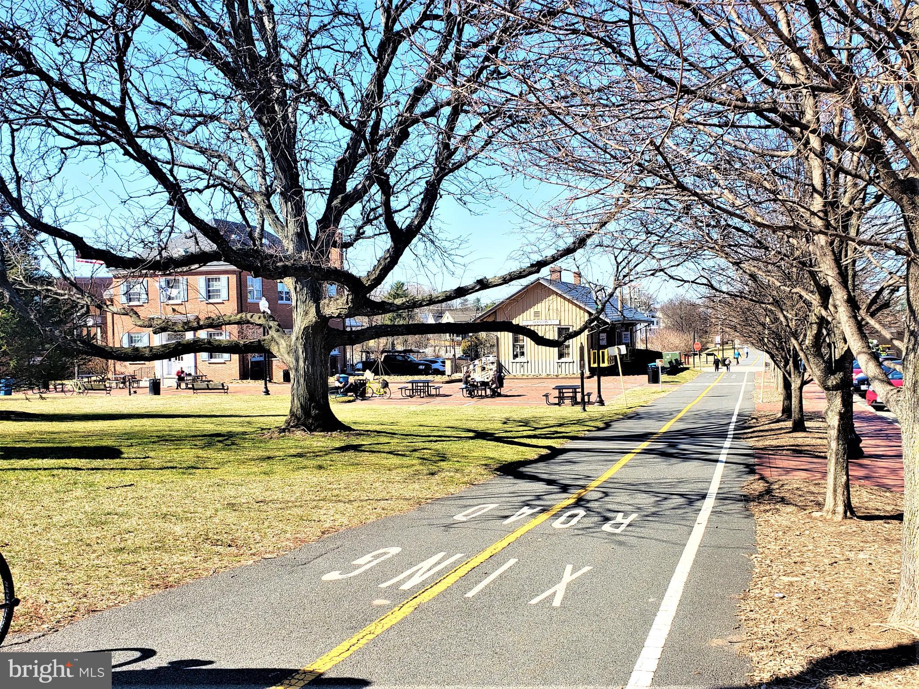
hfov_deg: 67.3
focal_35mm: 26
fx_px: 690
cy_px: 344
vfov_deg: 53.0
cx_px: 460
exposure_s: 1/960
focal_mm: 4.3
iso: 50
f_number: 2.4
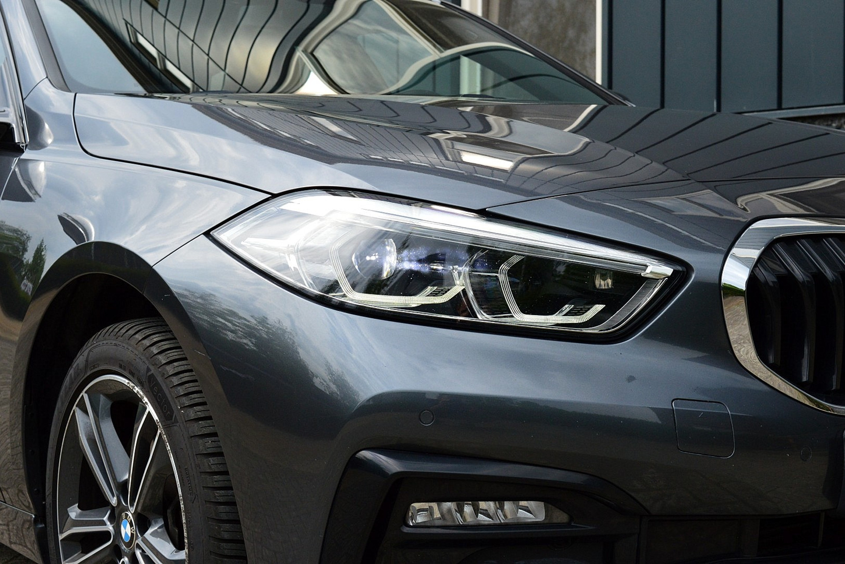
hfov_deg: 31.9
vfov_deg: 21.6
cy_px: 282
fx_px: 1479
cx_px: 422
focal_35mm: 63
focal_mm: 42
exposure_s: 1/640
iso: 800
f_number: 11
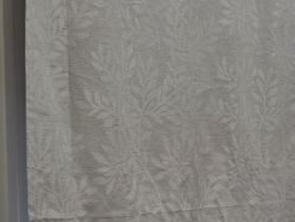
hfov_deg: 12.2
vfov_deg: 11.0
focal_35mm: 135
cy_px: 168
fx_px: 1151
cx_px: 671
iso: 125
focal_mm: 6.3
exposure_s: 1/120
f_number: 1.7
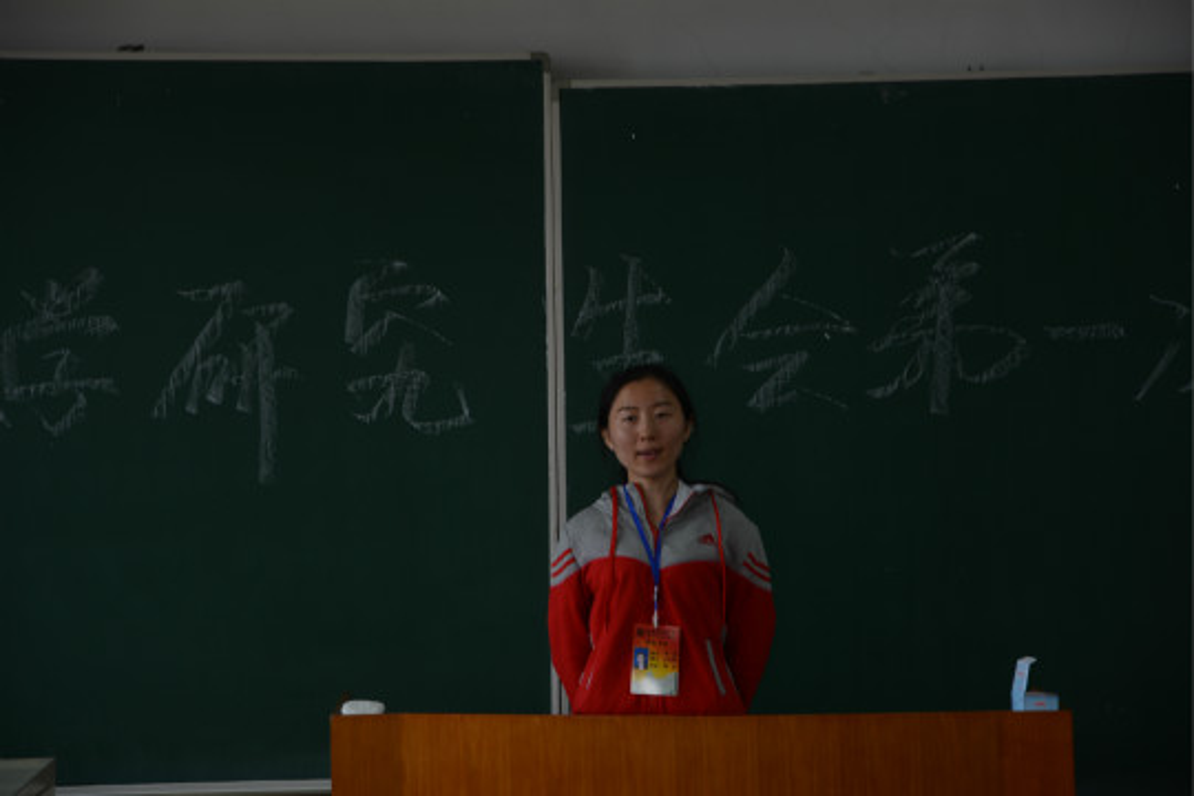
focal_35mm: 135
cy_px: 398
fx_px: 4477
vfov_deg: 10.2
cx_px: 597
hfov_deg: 15.2
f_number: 5.6
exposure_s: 1/25
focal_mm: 90
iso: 100
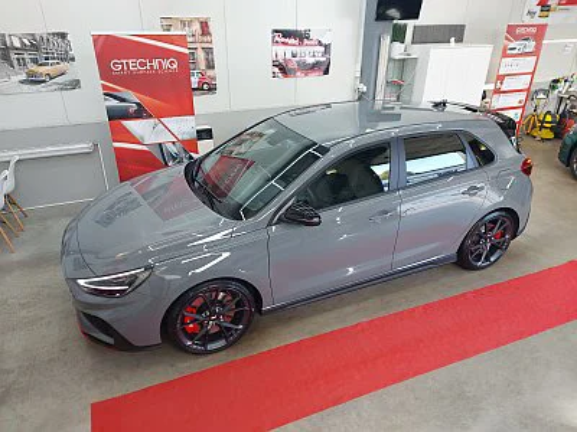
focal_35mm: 24
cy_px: 216
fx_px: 400
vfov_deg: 56.8
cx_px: 288
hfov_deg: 71.6
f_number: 1.8
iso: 64
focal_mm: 5.23
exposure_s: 1/50
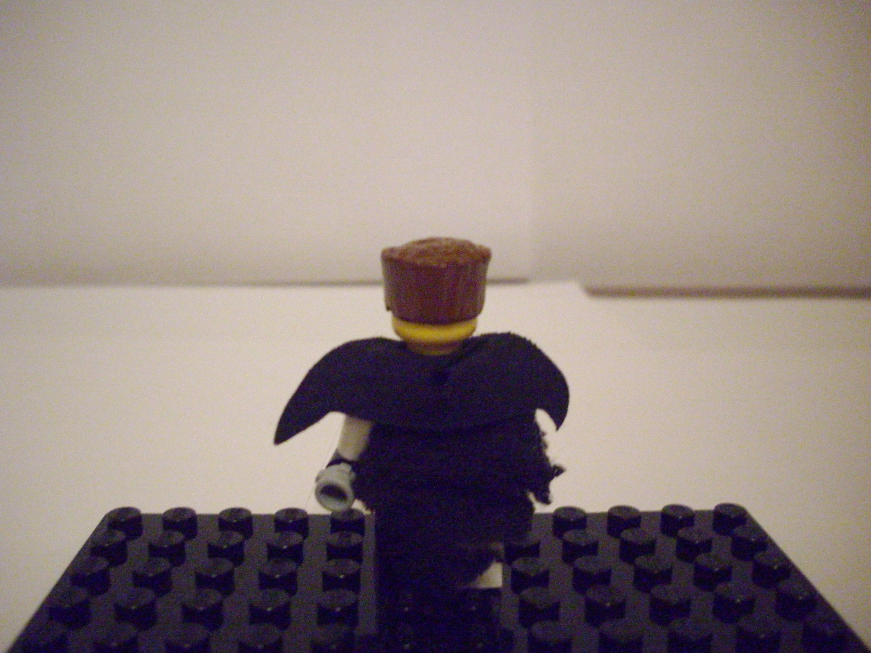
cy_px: 326
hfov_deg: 50.1
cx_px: 436
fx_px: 931
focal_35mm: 37
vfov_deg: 38.7
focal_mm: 6.2
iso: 1000
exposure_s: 1/30
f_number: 2.8
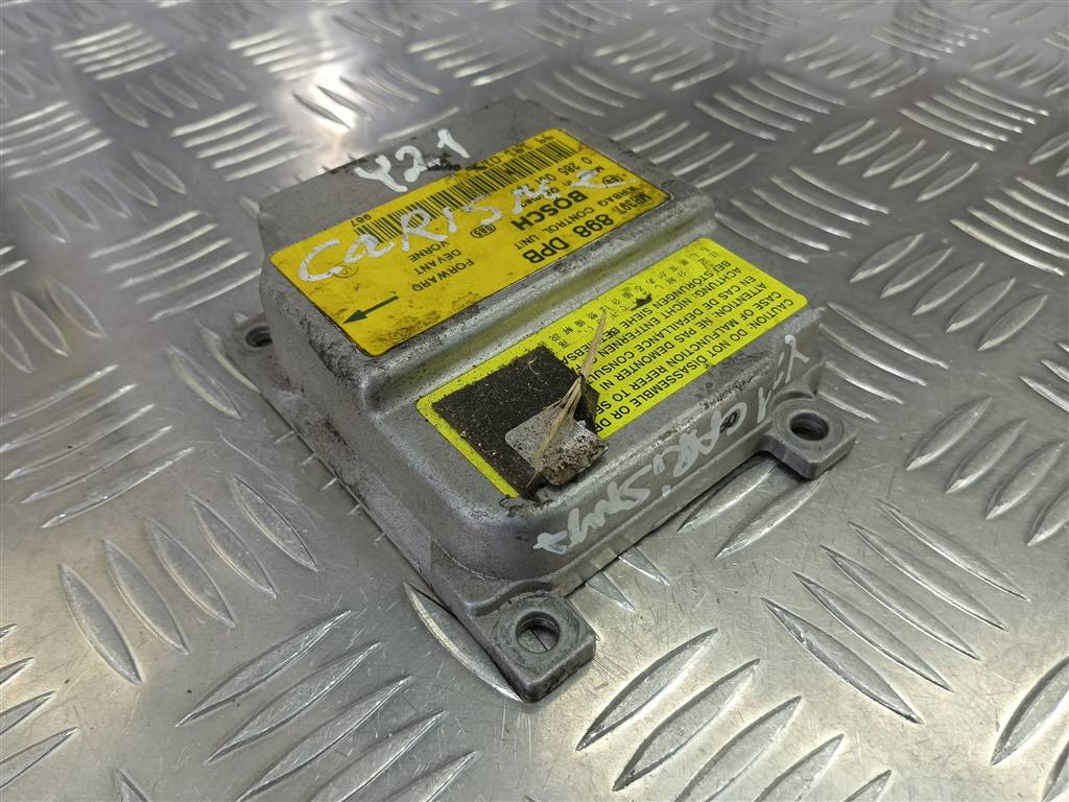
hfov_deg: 65.3
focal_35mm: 27
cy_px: 401
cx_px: 534
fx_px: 834
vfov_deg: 51.4
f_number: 1.6
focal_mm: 4.11
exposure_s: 1/50
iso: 90
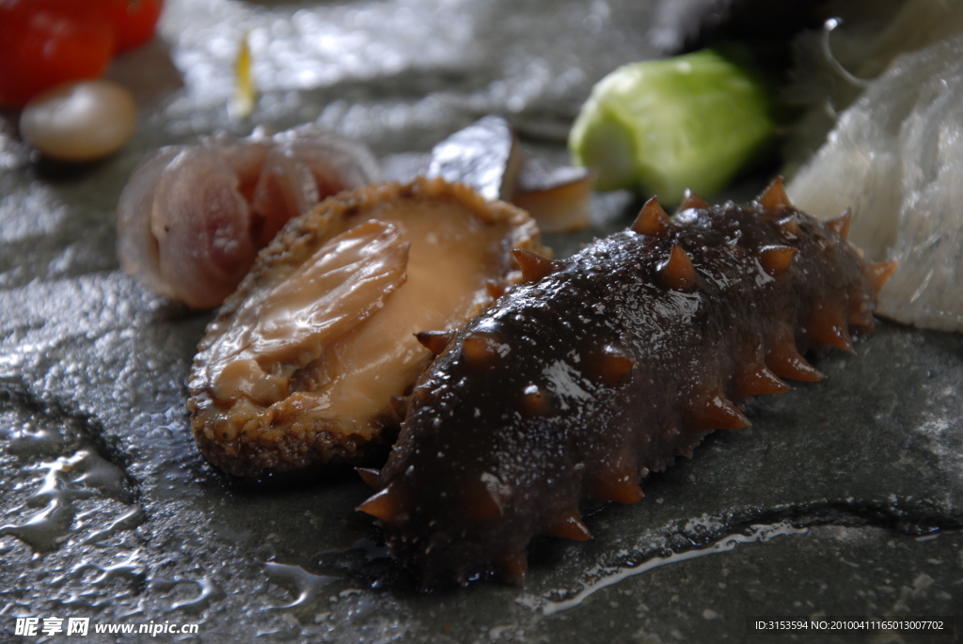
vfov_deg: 8.7
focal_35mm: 158
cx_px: 482
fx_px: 4217
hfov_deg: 13.0
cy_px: 322
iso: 100
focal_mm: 105
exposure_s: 1/100
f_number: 8
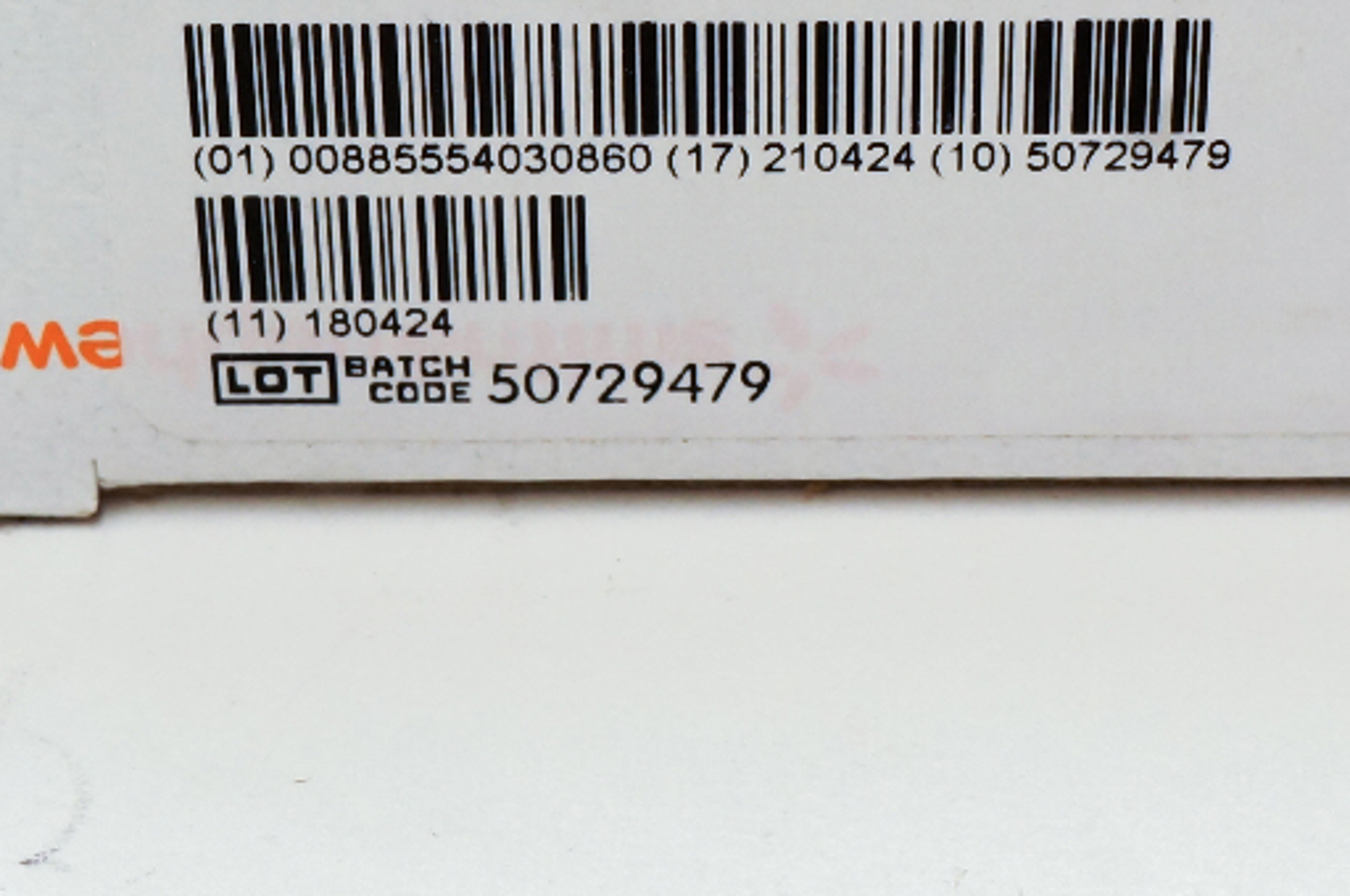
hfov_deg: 16.2
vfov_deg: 10.7
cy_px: -62
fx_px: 4740
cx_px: 889
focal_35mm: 127
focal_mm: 27
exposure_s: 1/60
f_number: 10
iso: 400
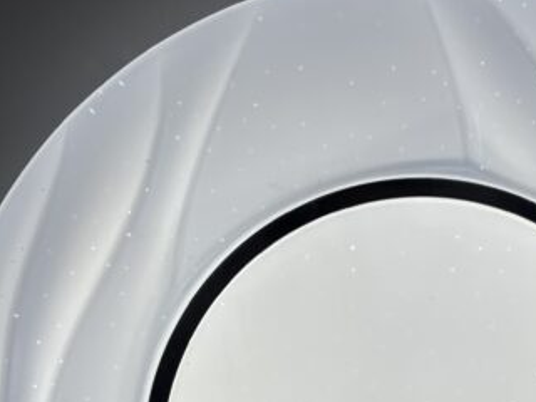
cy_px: 358
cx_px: 419
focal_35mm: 65
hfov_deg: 29.2
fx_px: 1006
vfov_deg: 22.1
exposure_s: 1/3413
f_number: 1.6
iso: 50
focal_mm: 5.1
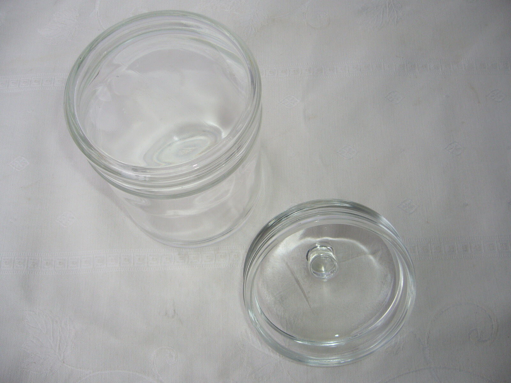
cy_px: 192
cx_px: 256
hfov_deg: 52.6
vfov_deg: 40.7
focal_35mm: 35
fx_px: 517
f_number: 2.8
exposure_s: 1/500
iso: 80
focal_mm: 5.8
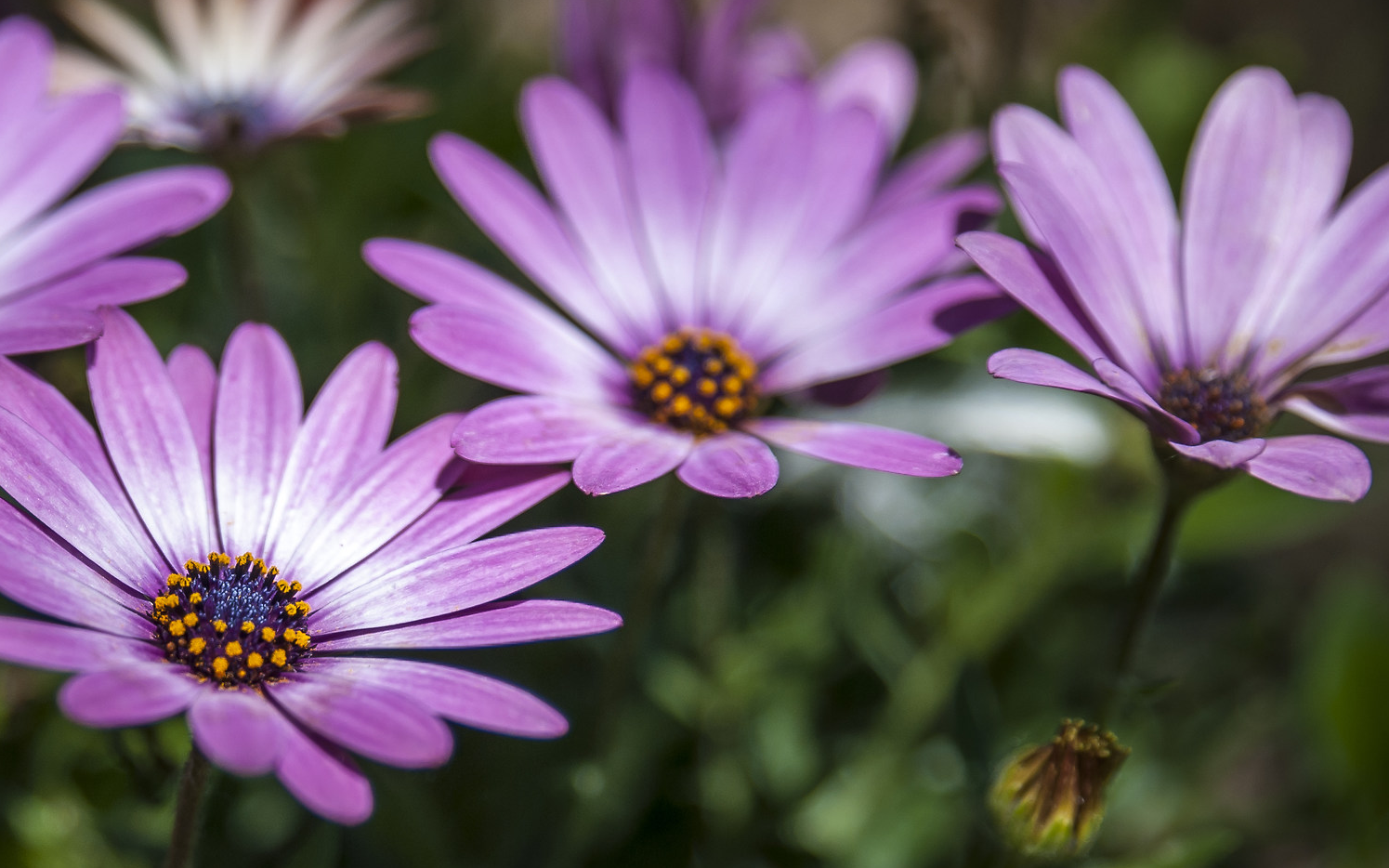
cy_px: 369
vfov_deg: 7.6
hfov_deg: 12.1
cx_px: 339
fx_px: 6510
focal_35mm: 172
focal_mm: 70
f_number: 2.8
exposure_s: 1/1000
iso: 100
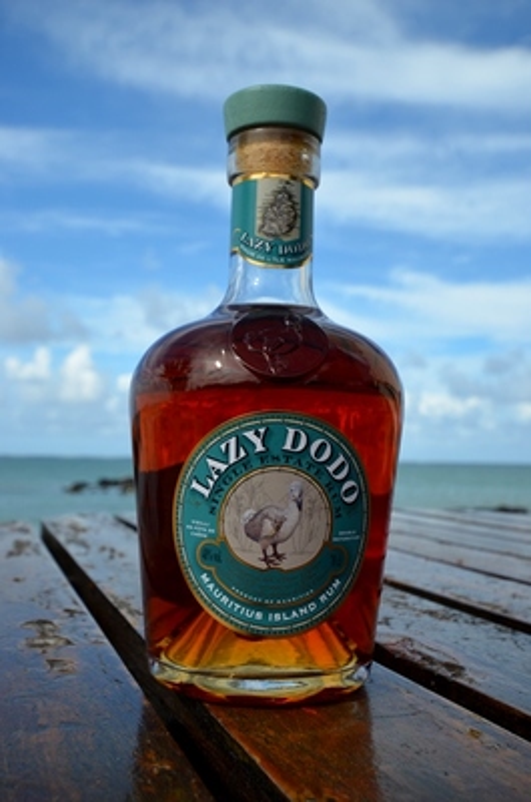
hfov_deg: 36.7
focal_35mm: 36
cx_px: 266
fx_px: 800
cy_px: 401
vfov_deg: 53.2
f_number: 8
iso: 100
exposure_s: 1/250
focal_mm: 24
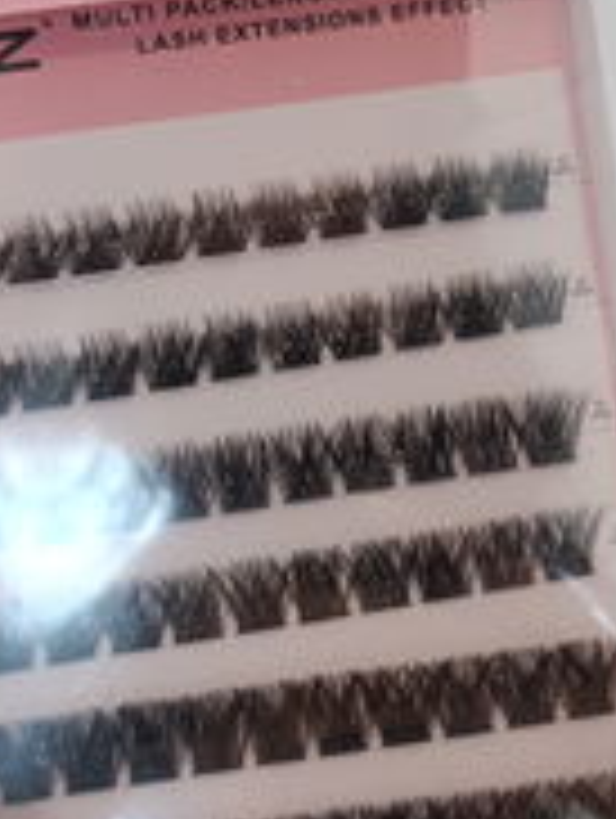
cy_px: 155
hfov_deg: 21.9
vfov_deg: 28.3
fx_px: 1586
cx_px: 418
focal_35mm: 67
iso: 500
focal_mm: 6.14
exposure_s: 1/100
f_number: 1.6
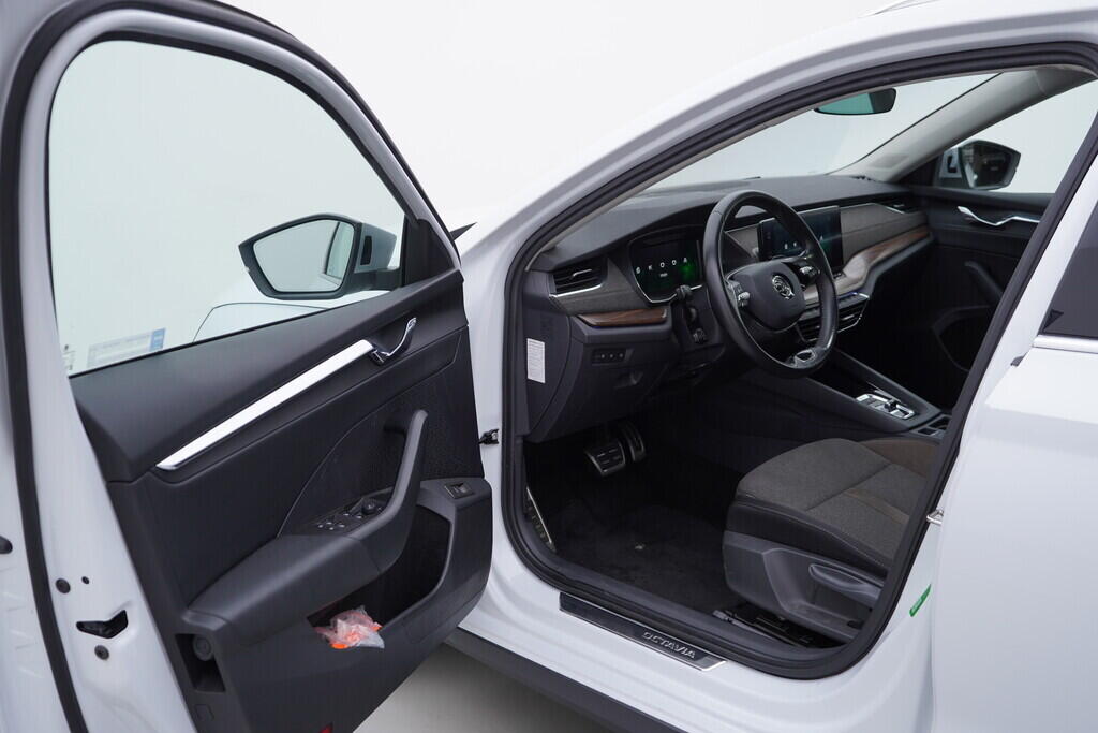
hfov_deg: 53.1
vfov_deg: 36.9
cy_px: 366
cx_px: 549
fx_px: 1098
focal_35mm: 36
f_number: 3.5
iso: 125
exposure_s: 1/60
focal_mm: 24
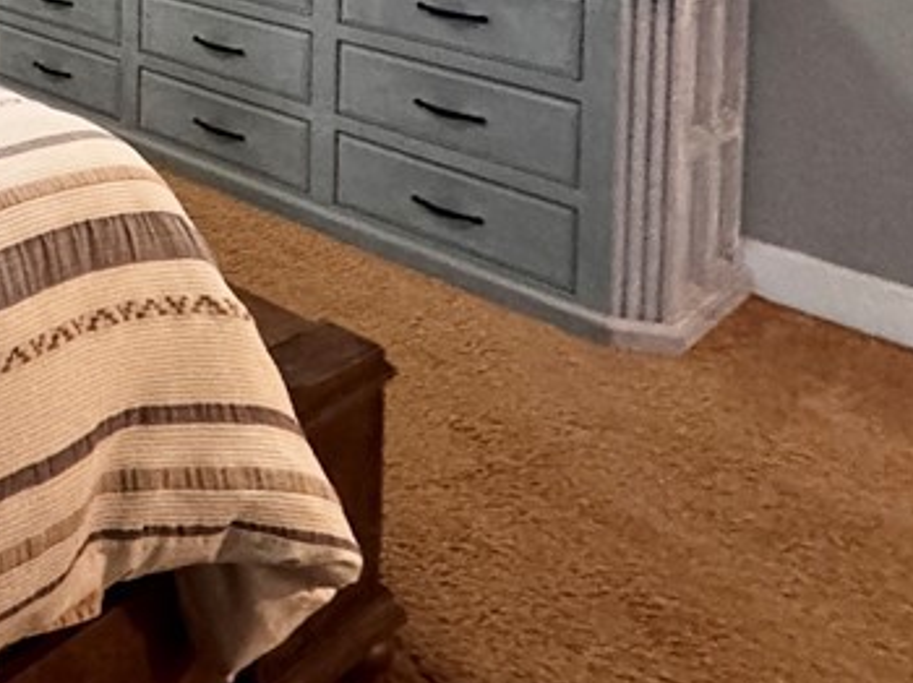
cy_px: -258
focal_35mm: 41
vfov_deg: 27.6
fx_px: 1081
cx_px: -368
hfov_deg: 31.0
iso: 1250
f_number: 2.2
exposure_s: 1/60
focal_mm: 2.22
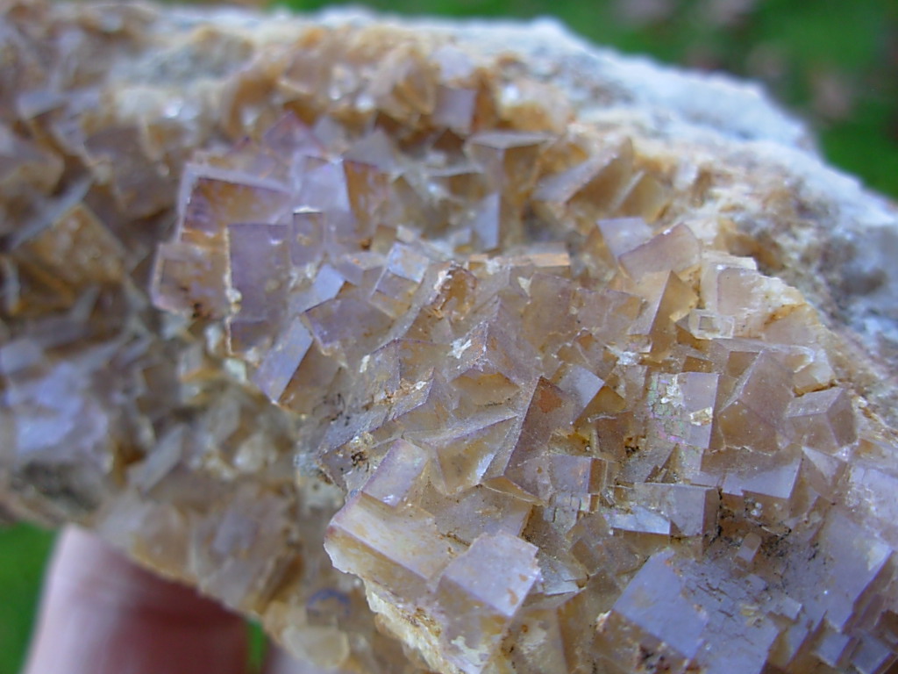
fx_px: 986
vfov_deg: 37.7
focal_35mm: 38
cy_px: 337
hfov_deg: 49.0
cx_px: 449
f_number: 2.9
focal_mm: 6.3
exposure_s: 1/50.8
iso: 50
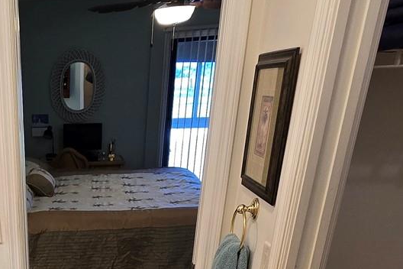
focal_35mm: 41
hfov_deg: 43.6
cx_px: 45
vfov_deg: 27.5
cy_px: 345
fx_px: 459
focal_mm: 2.2
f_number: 2.2
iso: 125
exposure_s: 1/60
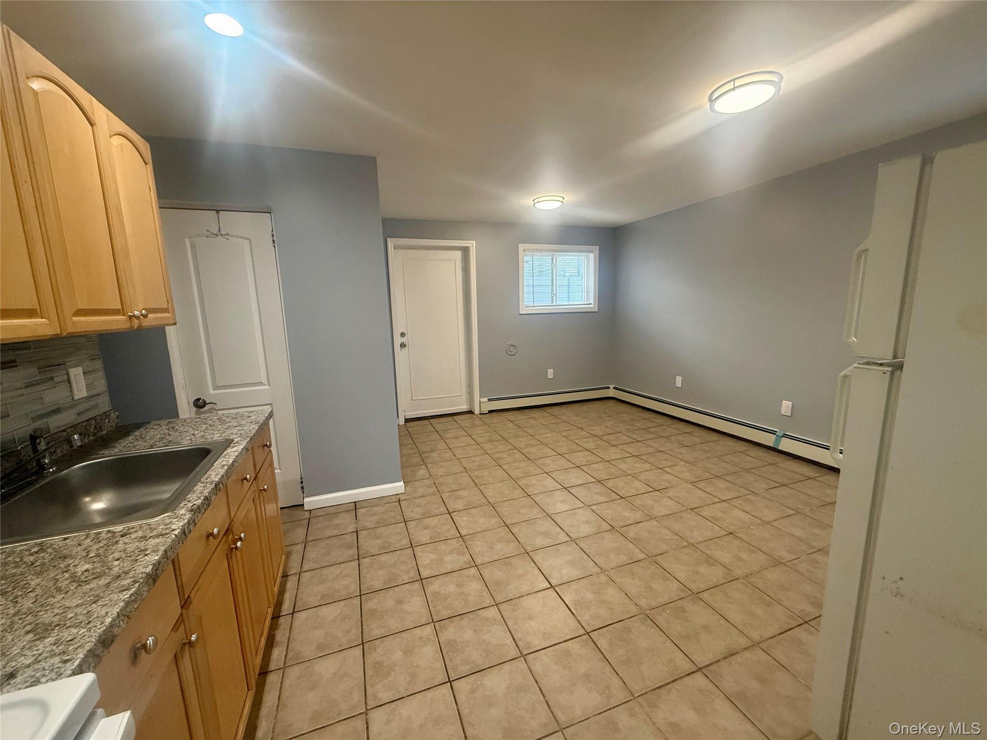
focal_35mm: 14
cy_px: 370
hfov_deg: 102.1
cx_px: 494
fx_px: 399
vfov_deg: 85.7
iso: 320
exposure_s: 1/120
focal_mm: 2.22
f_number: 2.2
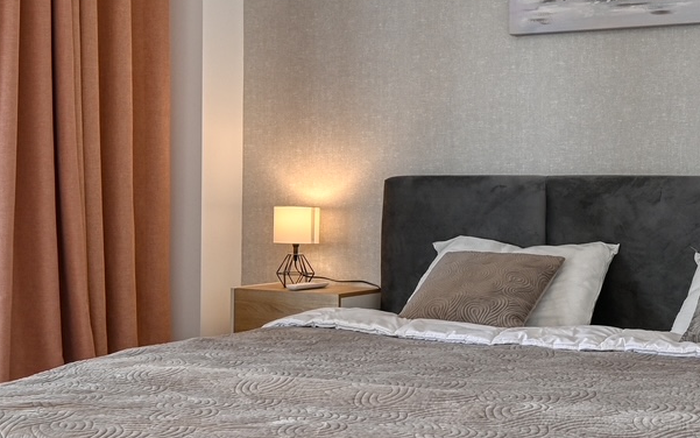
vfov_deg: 21.3
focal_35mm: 61
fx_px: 1164
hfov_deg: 33.3
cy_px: 191
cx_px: 441
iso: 200
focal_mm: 24
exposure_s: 1/100
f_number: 5
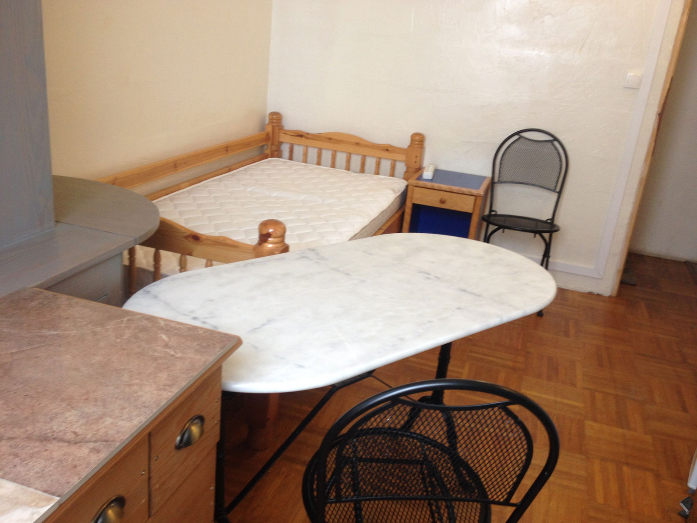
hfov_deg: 52.6
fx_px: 705
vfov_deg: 40.7
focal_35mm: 35
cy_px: 262
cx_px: 348
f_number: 2.4
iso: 80
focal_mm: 4.28
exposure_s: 1/20
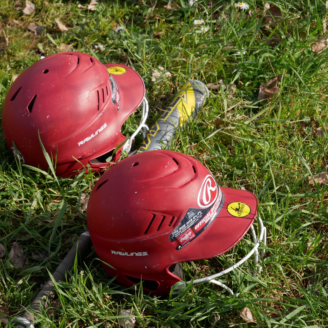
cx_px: 146
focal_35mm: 113
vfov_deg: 15.4
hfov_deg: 15.4
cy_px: 169
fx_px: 1211
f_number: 5.6
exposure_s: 1/800
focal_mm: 46
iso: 200
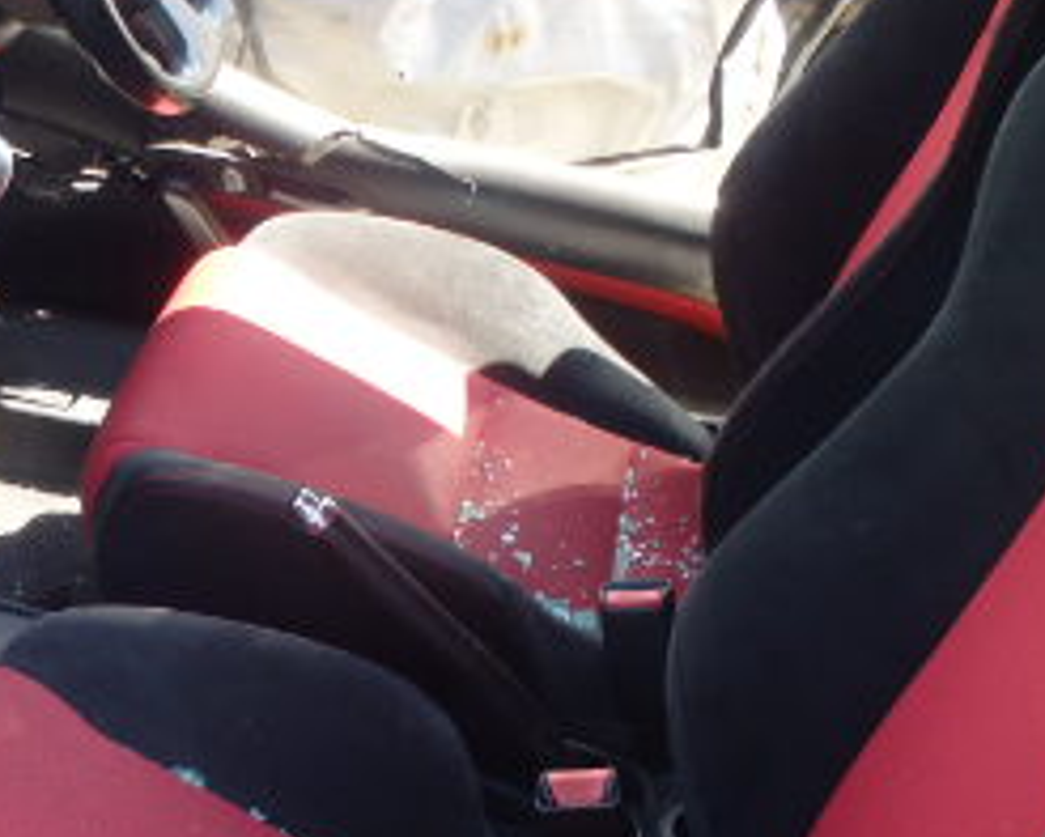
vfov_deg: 21.5
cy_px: 514
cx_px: -59
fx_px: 2197
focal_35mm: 71
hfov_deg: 25.1
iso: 125
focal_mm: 5
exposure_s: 1/60
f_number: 3.9
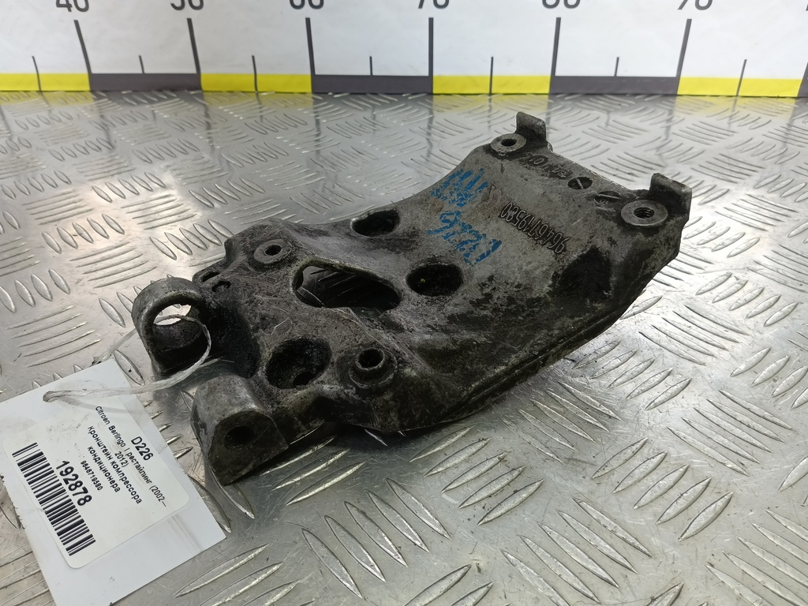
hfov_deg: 73.9
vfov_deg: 58.9
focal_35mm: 23
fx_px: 537
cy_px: 303
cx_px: 404
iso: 129
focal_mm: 4.11
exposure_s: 1/100
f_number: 1.6
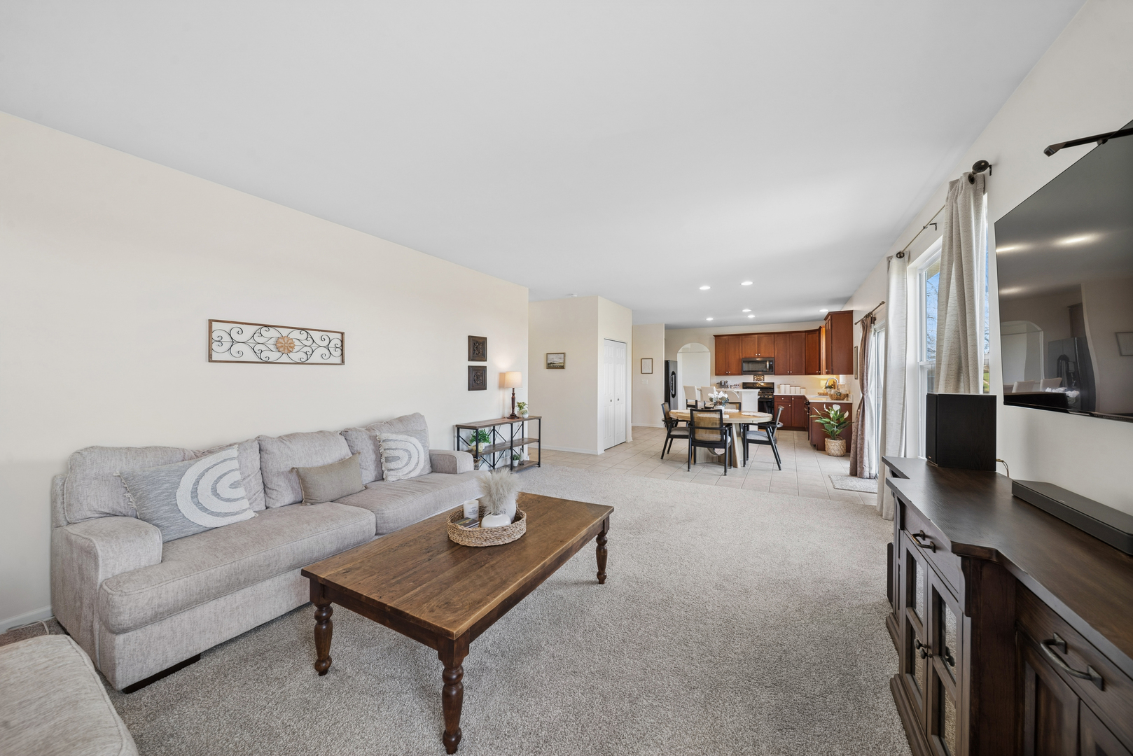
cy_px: 378
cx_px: 566
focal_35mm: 15
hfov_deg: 100.4
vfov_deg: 77.4
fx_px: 472
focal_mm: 15
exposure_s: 1/15
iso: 400
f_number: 8
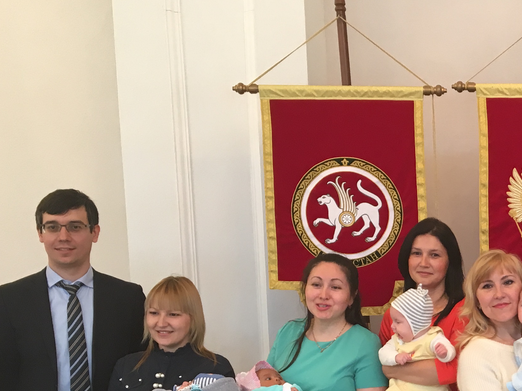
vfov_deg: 20.1
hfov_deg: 25.4
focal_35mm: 71
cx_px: 576
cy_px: 381
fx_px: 1071
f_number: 2.2
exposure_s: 1/33
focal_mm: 4.15
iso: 64
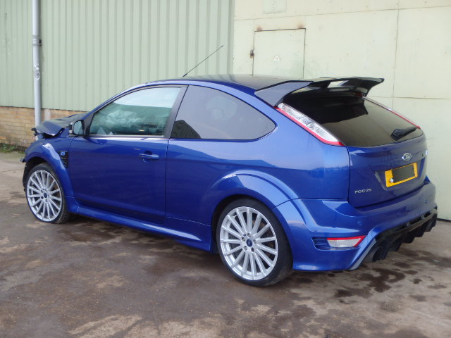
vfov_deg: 33.6
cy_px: 169
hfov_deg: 43.9
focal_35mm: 43
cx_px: 226
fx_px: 560
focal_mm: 7.7
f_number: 4.8
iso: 200
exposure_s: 1/60
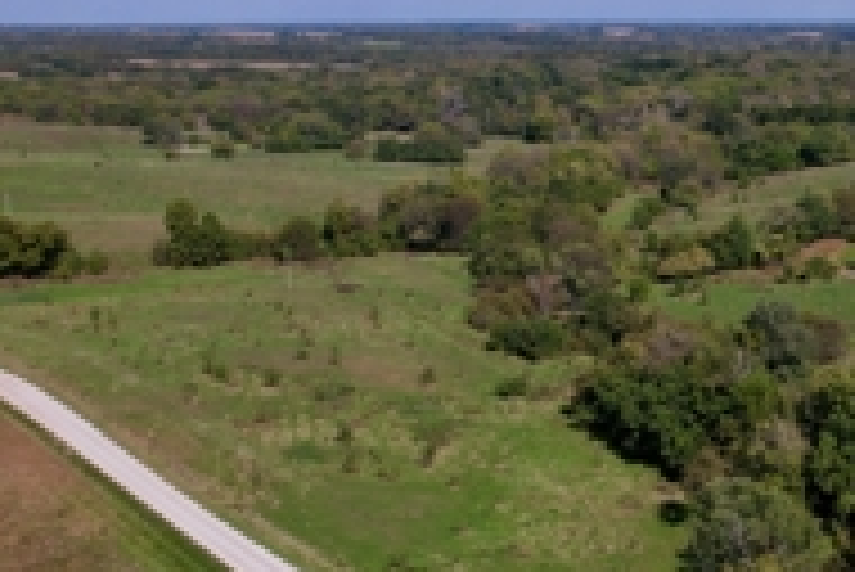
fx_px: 1236
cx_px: 806
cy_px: 248
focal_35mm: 52
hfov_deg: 35.4
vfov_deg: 26.0
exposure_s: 1/100
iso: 100
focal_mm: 8.38
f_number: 2.8
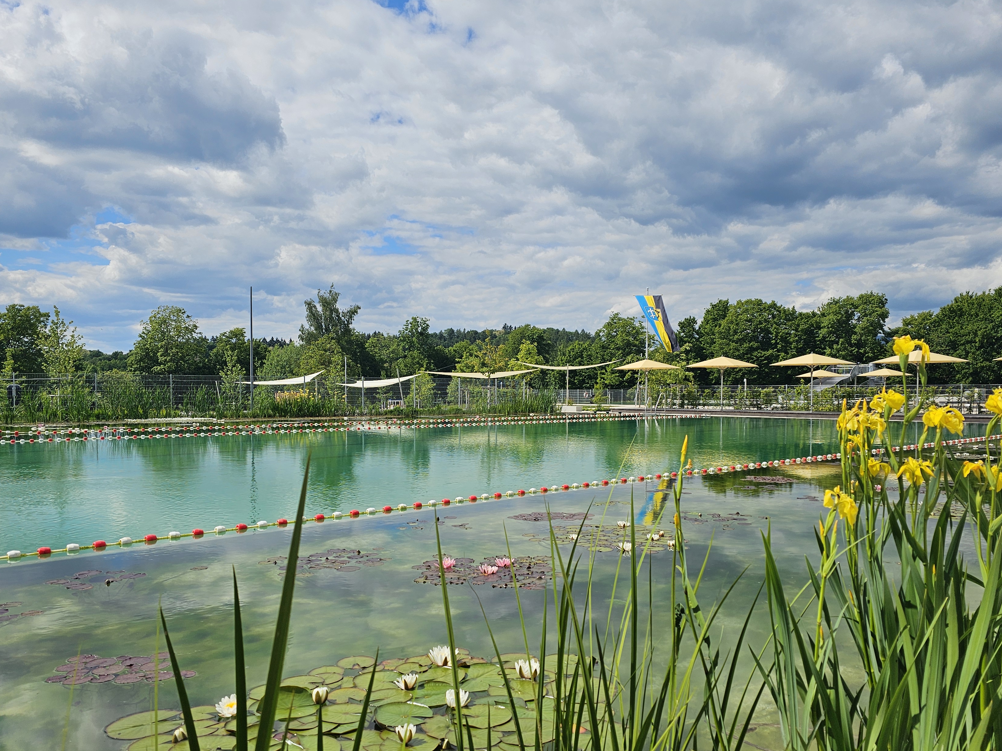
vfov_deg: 49.7
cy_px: 415
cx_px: 520
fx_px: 810
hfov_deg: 63.4
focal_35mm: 28
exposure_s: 1/1941
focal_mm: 6.3
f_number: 1.7
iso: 10
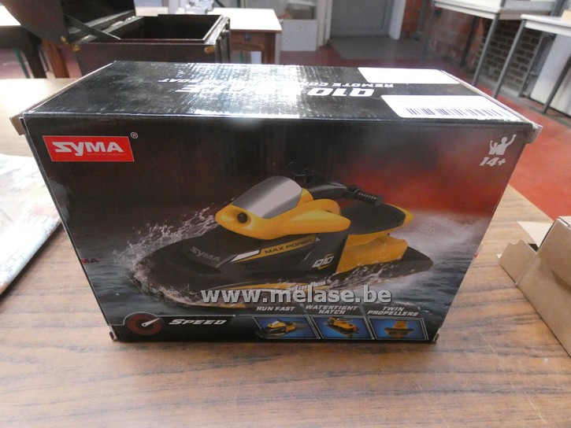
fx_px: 330
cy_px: 214
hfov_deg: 81.7
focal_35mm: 20
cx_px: 286
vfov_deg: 66.0
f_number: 2.8
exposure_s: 1/125
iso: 1600
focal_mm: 3.6
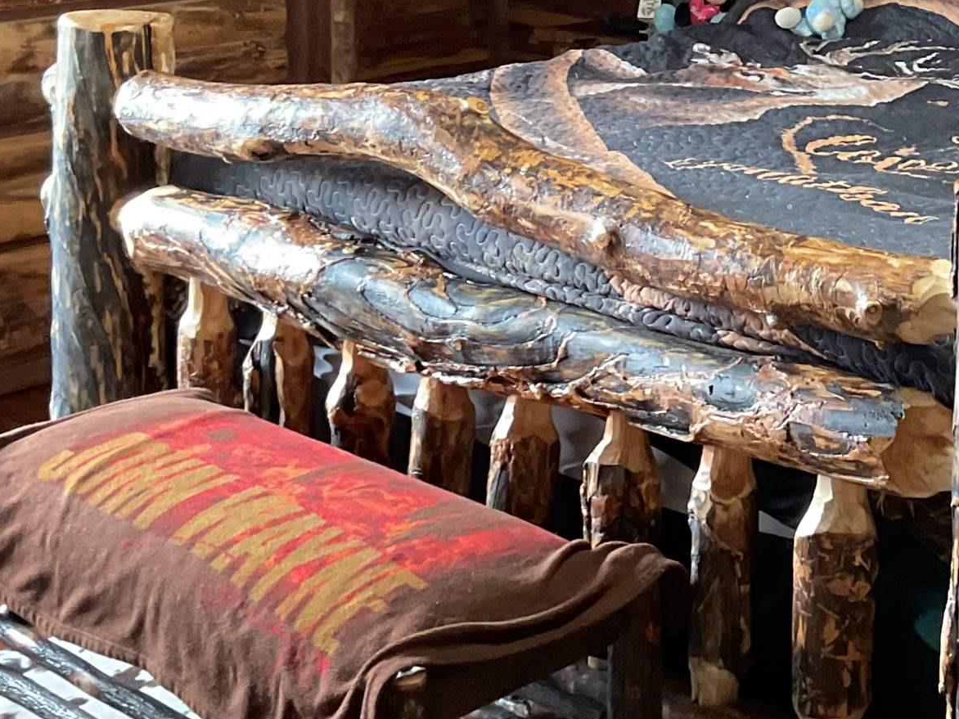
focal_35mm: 76
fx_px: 2106
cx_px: 862
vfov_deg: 18.6
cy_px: -80
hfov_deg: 24.9
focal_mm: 3
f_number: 1.8
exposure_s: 1/40
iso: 200
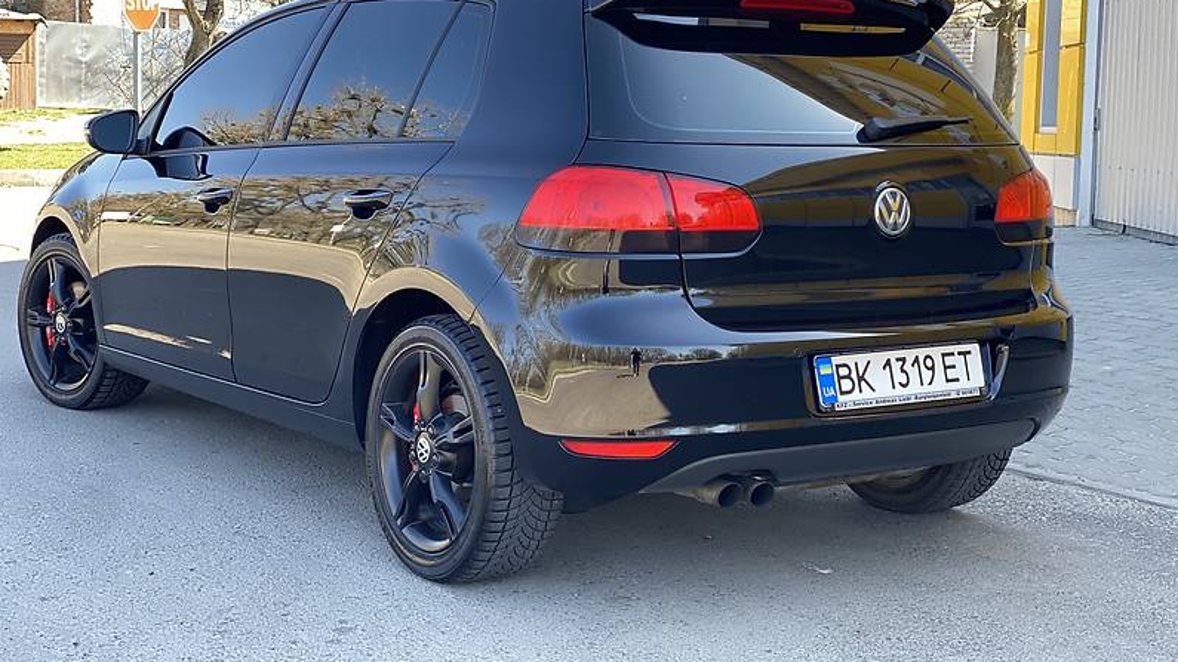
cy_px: 234
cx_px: 591
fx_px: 1780
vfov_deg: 21.0
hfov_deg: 36.6
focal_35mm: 57
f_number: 2
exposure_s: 1/122
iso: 50
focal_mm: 6
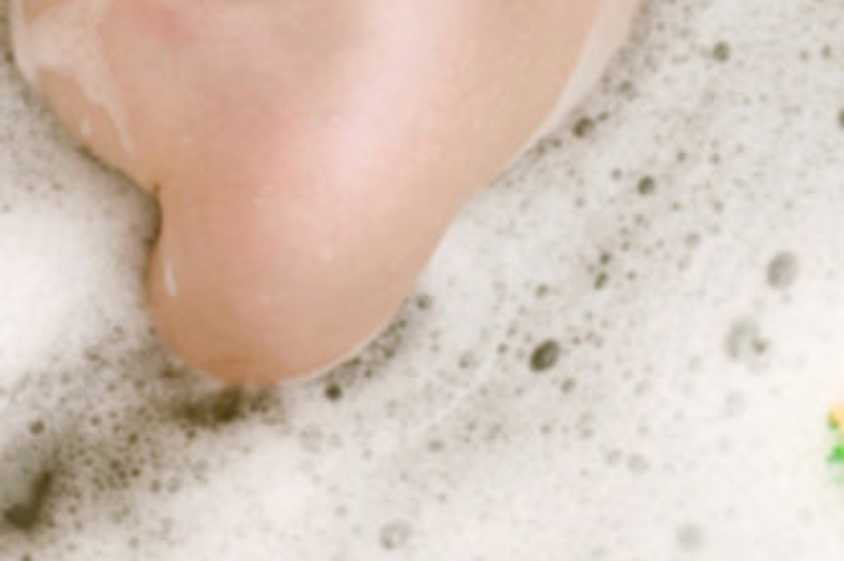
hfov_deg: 8.9
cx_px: 245
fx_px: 5434
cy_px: -204
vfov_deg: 5.9
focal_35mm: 232
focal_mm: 50
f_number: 4.5
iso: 160
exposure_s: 1/160
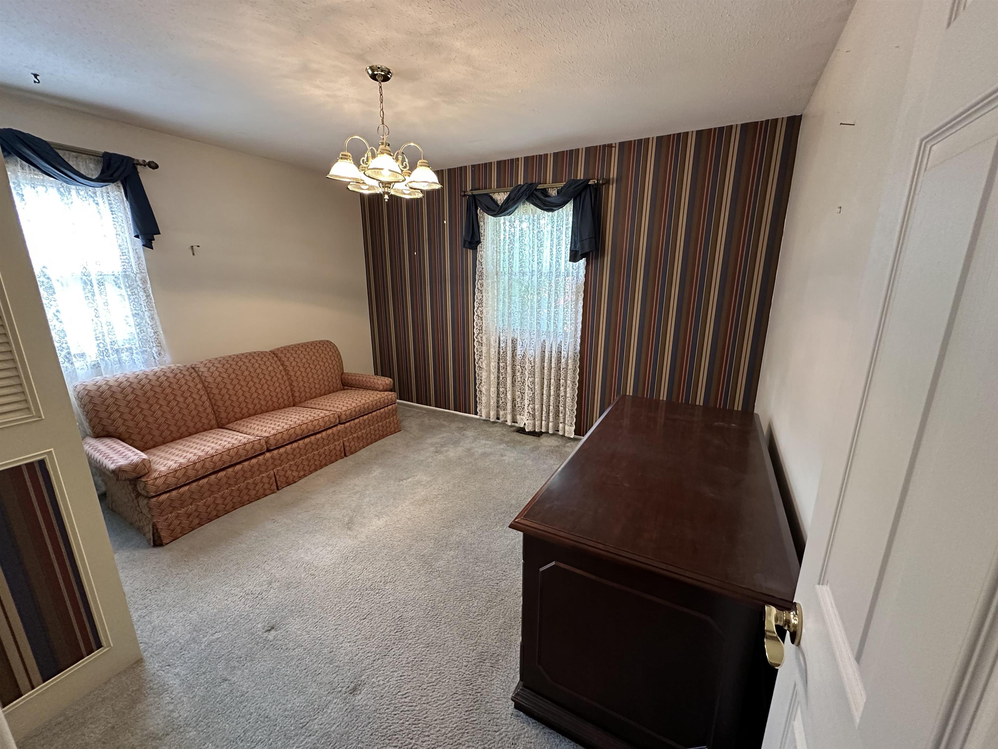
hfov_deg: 102.1
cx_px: 499
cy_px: 374
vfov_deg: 85.7
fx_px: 404
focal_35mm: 14
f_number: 2.2
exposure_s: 1/60
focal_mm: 2.22
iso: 400
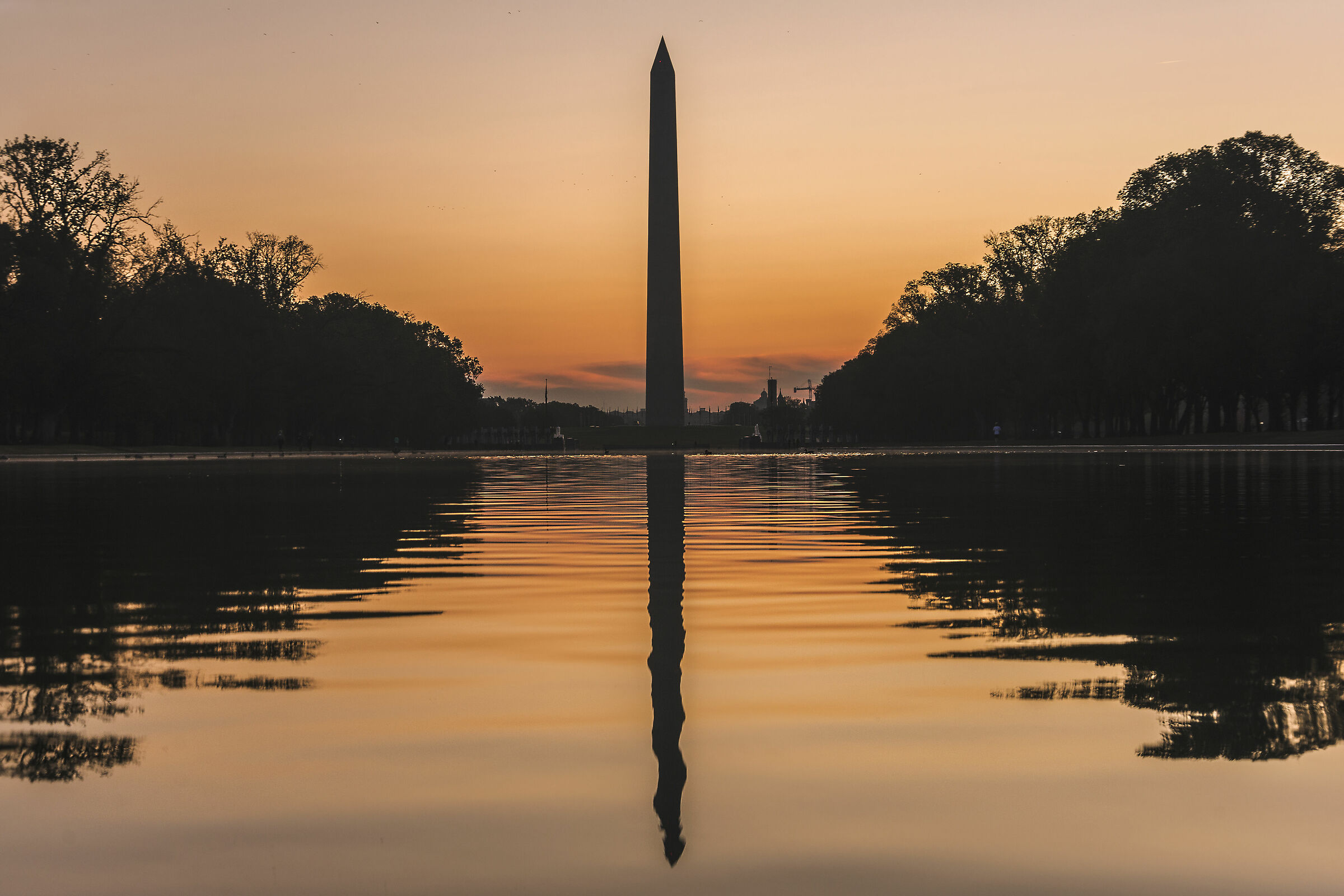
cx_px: 672
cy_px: 448
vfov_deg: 20.2
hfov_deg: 29.9
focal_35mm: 68
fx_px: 2520
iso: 250
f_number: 9
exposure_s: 1/100
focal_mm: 45
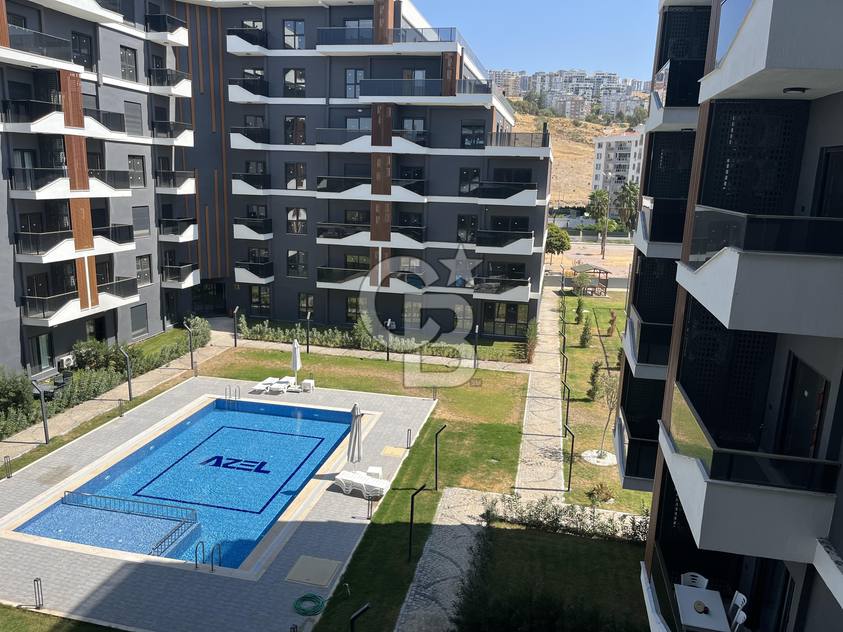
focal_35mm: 26
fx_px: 633
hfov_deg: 67.3
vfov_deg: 53.1
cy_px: 316
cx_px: 422
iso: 50
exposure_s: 1/2632
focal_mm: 5.1
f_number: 1.6
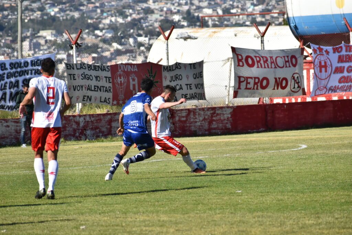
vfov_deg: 4.2
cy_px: 118
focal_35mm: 330
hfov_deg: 6.2
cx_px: 176
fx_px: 3227
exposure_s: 1/2000
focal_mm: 220
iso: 400
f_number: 8
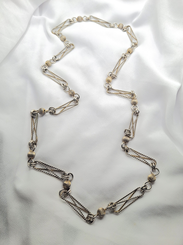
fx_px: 176
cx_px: 92
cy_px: 122
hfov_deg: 54.9
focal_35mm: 25
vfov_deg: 69.4
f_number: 1.8
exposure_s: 1/120
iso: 32
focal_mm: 4.69
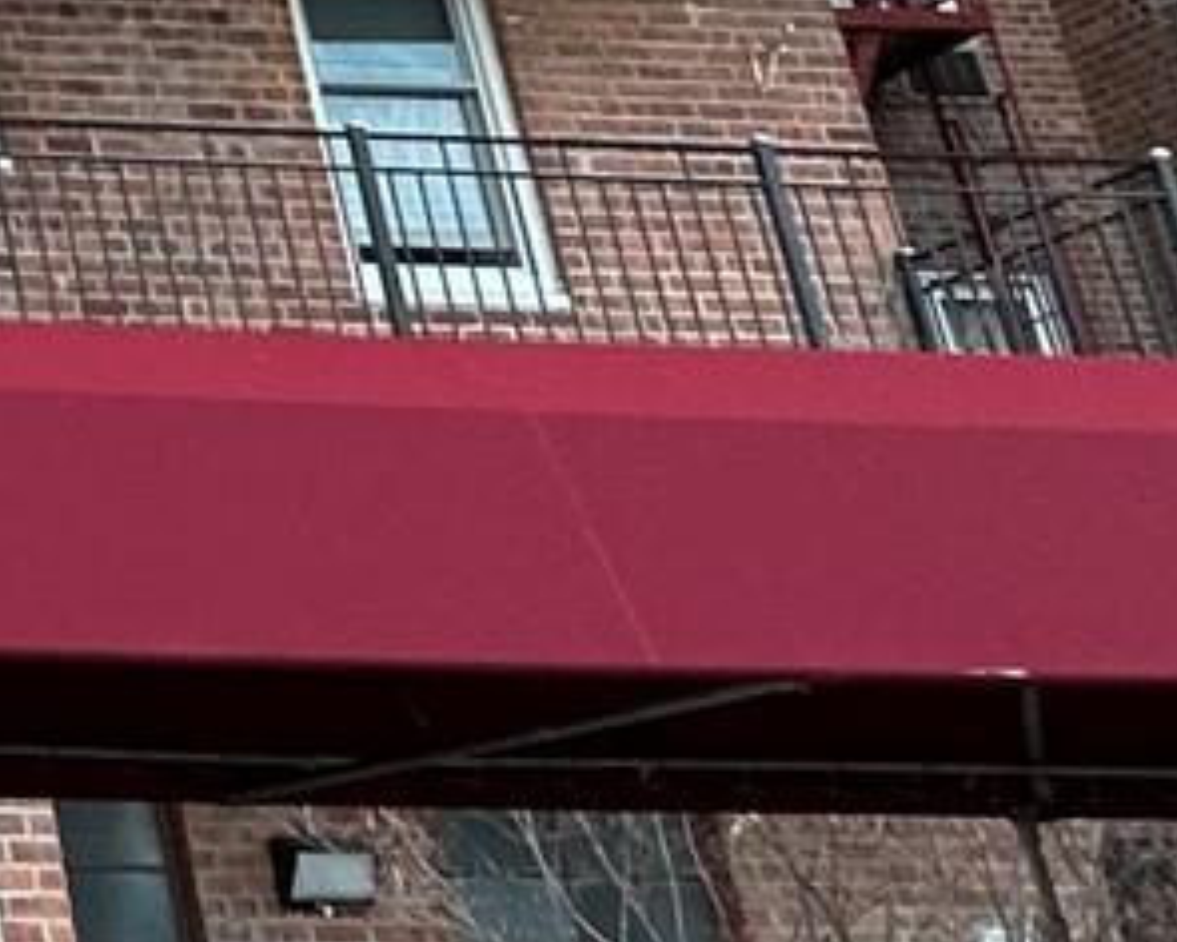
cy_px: -455
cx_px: -1281
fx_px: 3309
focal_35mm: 95
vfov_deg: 15.1
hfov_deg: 15.4
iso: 64
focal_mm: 2.22
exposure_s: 1/99
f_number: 2.2
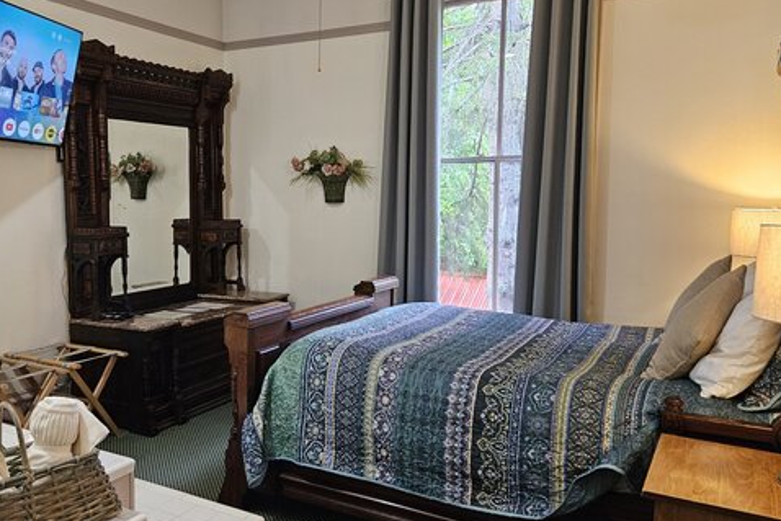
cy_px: 255
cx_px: 299
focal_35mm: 32
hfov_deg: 58.1
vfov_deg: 41.1
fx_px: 694
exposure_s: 1/120
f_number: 1.8
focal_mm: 5.4
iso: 640
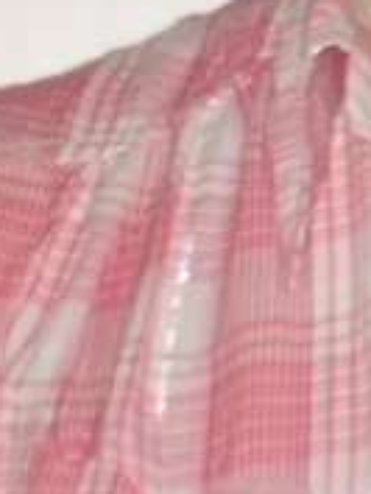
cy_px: -356
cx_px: 636
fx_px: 5638
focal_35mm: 395
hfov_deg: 3.7
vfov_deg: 5.0
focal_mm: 17.4
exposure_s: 1/60
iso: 100
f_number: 4.9
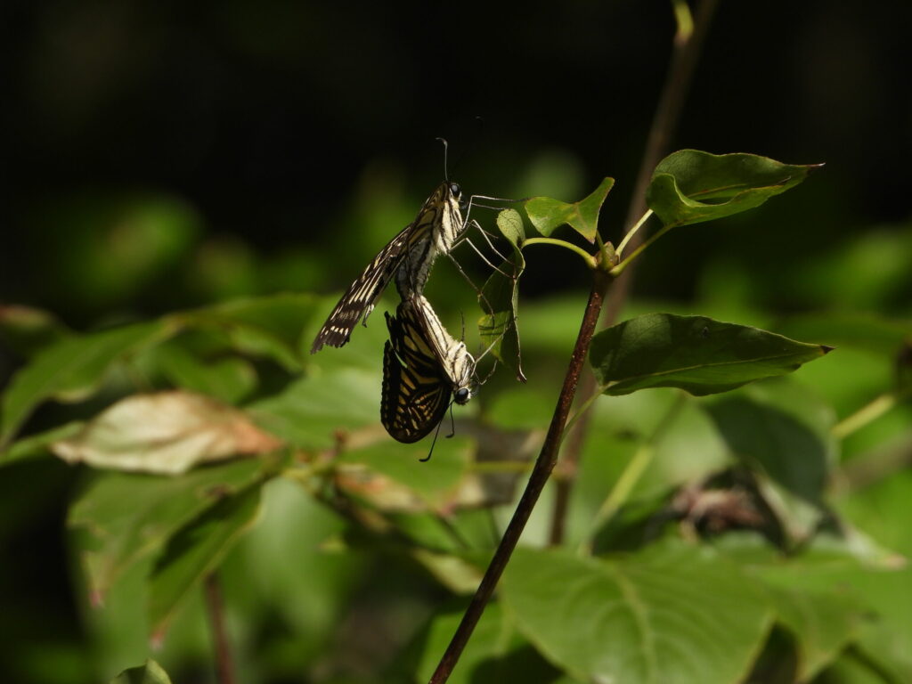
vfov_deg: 1.4
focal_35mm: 1100
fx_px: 28981
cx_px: 456
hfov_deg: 1.8
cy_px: 342
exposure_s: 1/500
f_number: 5.6
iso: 110
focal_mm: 198
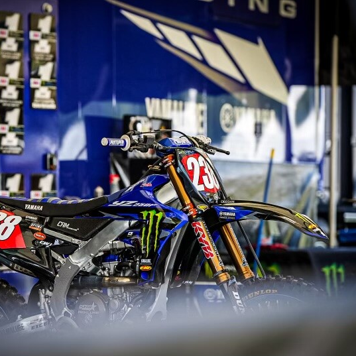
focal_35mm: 169
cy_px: 178
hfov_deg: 10.3
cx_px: 127
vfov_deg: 10.3
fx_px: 1966
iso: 125
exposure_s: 1/320
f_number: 3.2
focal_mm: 132
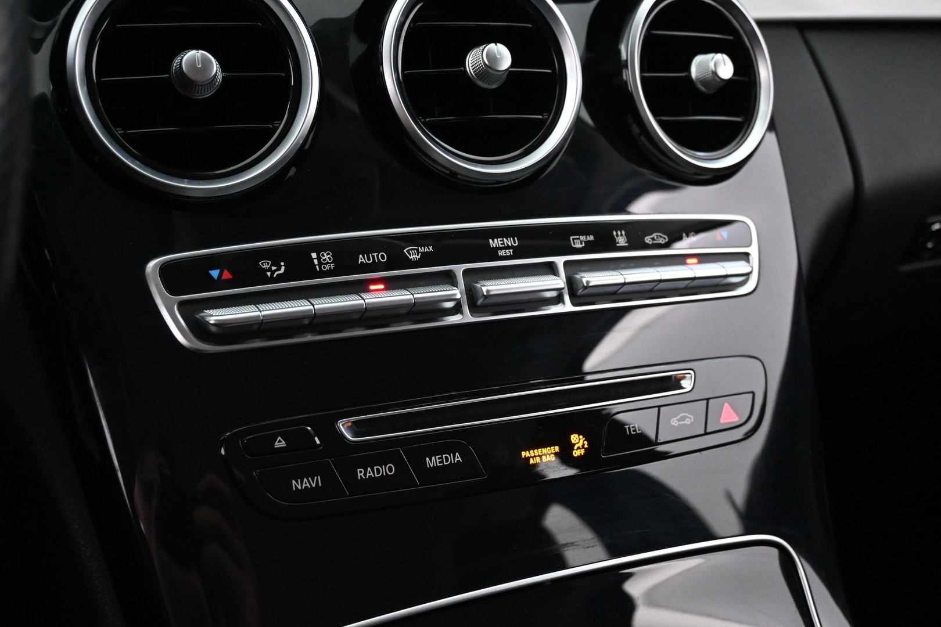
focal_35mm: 41
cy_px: 314
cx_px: 470
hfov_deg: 47.2
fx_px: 1078
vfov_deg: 32.4
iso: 5000
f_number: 4.5
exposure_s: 1/40
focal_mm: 27.5
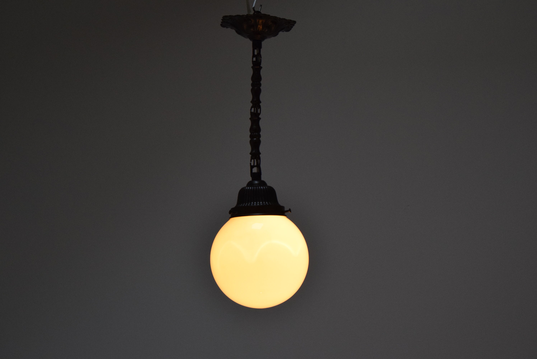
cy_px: 180
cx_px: 268
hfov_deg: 33.4
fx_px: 896
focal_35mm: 60
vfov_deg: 22.7
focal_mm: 40
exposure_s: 1/320
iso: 1600
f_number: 9
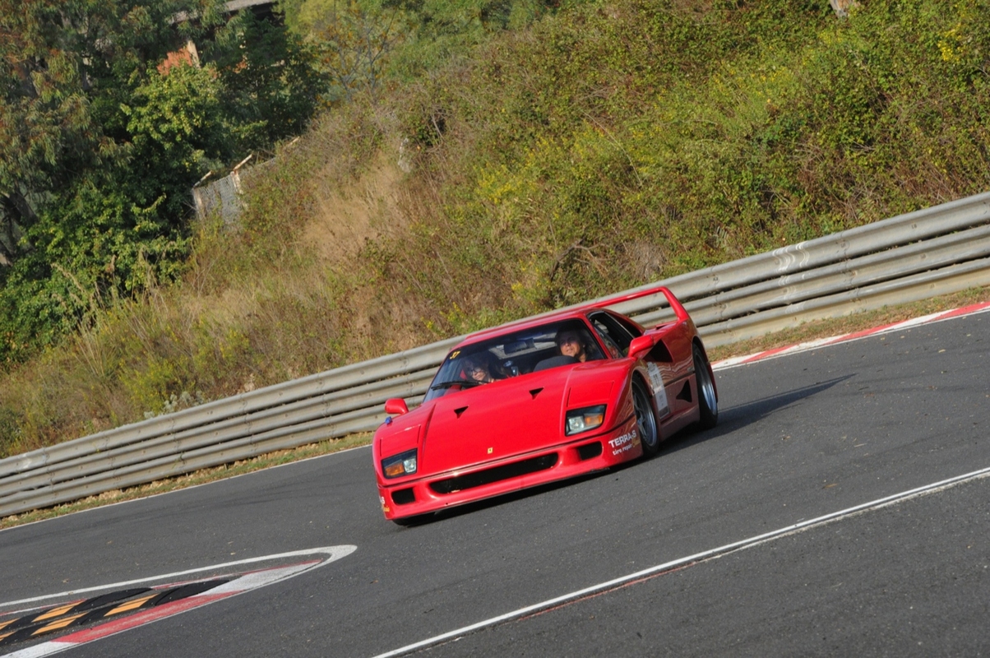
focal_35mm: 200
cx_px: 495
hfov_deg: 10.3
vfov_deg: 6.9
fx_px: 5494
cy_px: 329
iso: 6400
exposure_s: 1/500
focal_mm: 200
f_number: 16
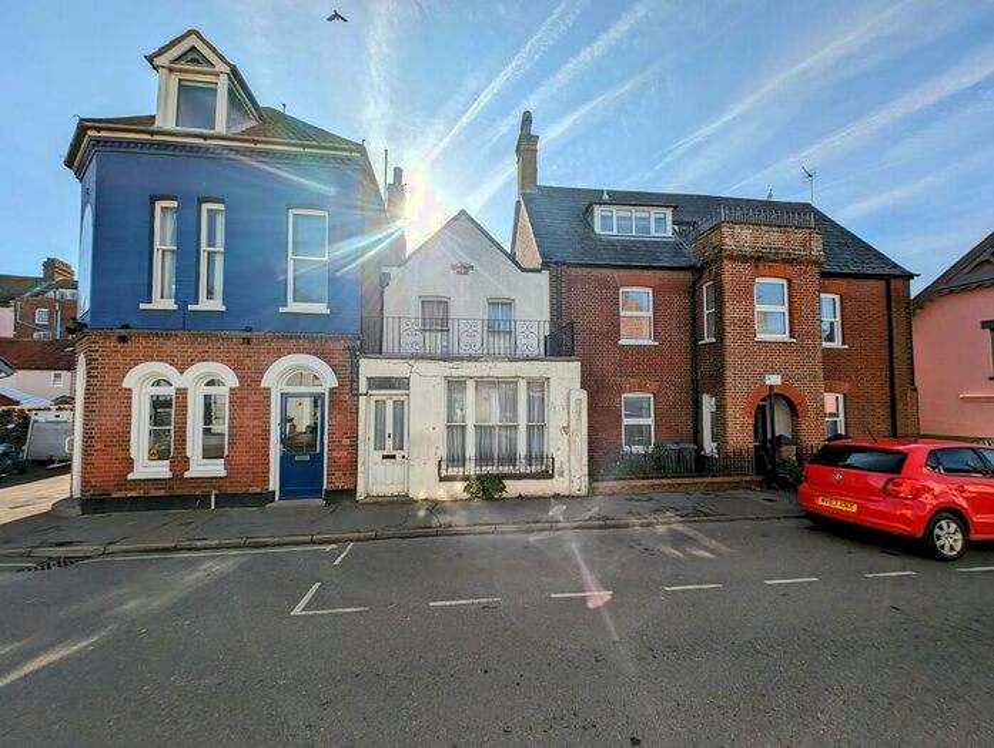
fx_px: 345
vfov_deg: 94.7
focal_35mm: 12
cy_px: 374
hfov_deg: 110.4
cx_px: 497
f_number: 1.95
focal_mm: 2.23
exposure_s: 1/3460
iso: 44
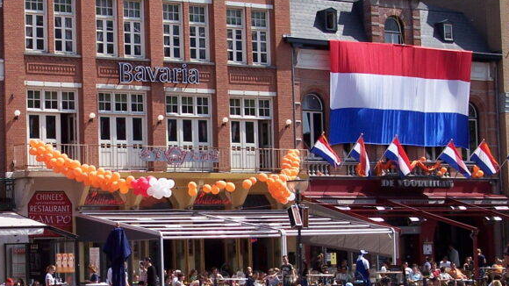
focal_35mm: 100
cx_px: 92
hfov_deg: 21.1
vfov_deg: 12.1
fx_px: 1349
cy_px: 155
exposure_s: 1/500
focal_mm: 10.7
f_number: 4.8
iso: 100
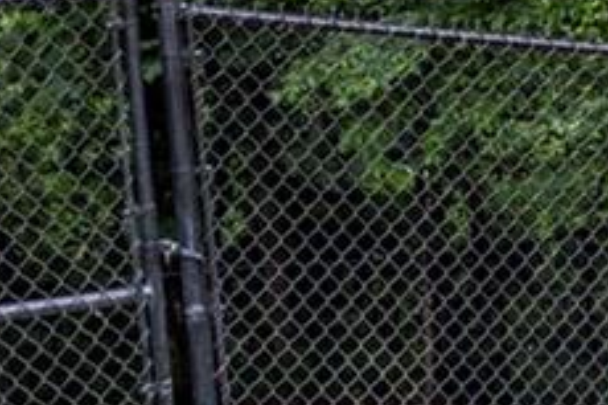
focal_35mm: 100
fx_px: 1691
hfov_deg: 19.3
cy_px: 142
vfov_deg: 13.6
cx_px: 722
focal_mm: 22.5
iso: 640
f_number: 8
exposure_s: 1/200
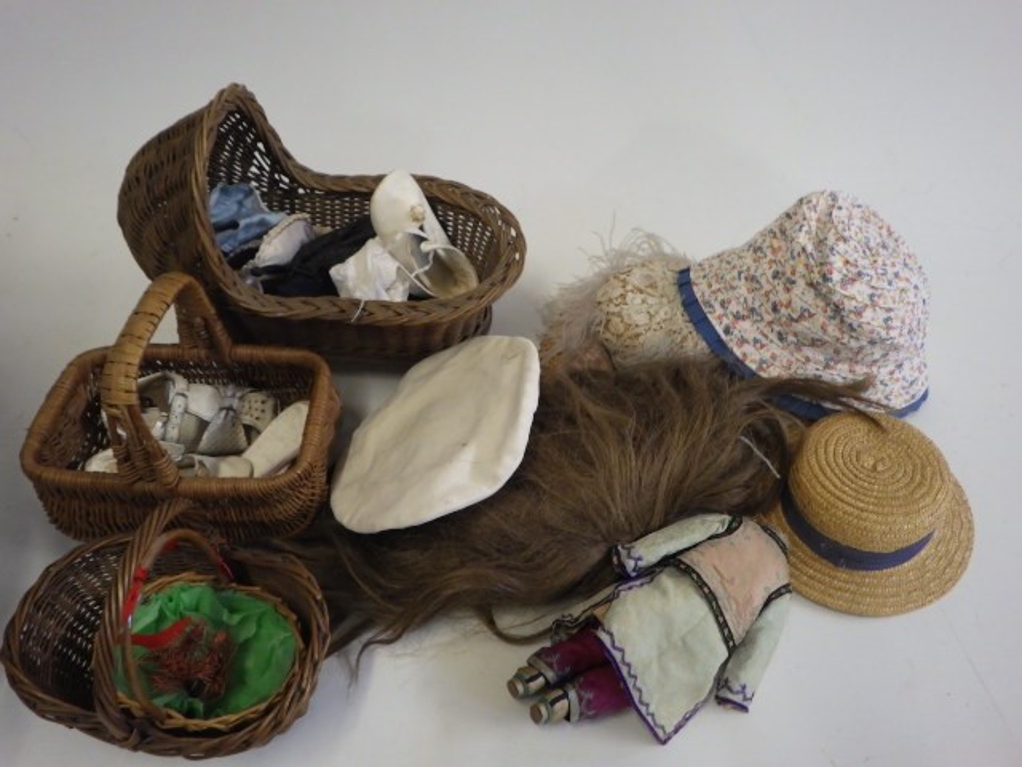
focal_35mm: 28
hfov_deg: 63.4
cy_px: 384
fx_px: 827
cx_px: 511
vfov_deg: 49.7
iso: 400
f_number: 3.5
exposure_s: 1/45
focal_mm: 5
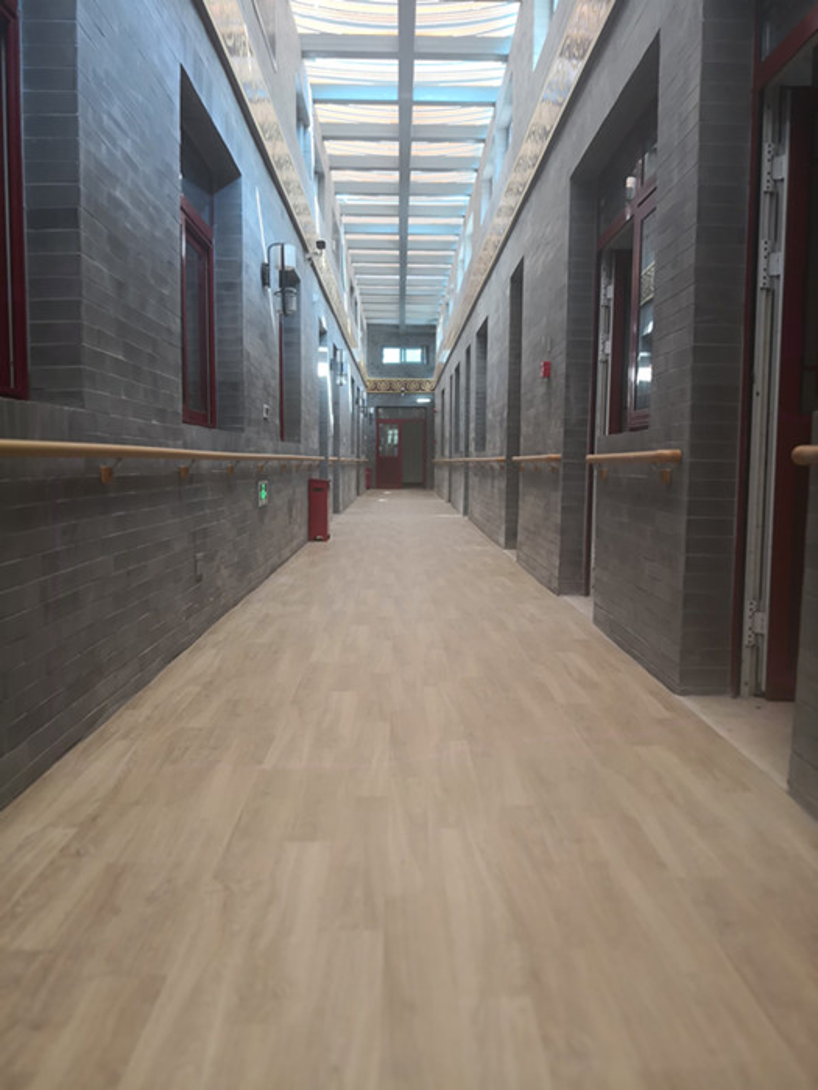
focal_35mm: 27
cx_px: 409
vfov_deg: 65.3
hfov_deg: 51.4
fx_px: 851
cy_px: 545
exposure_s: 1/50
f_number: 4
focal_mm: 3.95
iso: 100
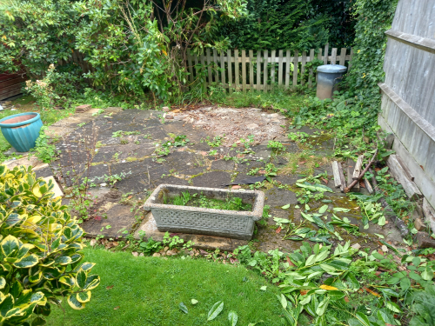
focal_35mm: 25
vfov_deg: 54.9
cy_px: 163
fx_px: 314
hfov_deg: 69.4
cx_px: 218
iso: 32
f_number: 2
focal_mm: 4.6
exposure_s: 1/60
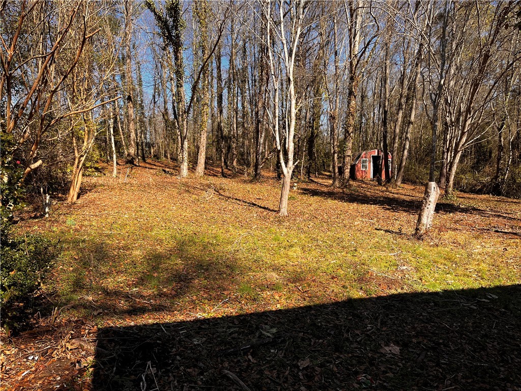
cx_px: 260
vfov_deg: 53.1
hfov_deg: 67.3
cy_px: 196
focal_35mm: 26
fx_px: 391
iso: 50
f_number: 1.6
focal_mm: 5.1
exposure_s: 1/1441
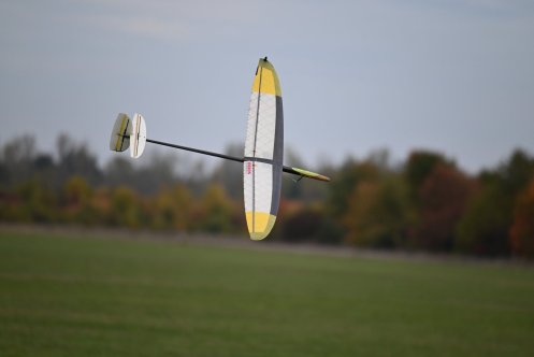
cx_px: 267
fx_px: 5937
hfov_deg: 5.2
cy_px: 178
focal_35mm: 400
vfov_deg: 3.4
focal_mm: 400
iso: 1000
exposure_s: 1/3200
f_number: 6.3
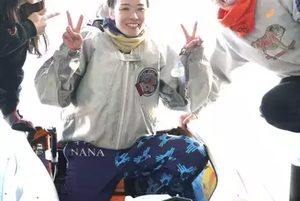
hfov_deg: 23.1
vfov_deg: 15.5
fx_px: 734
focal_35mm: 88
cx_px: 115
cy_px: 78
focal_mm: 36
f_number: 5.6
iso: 4000
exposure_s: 1/500
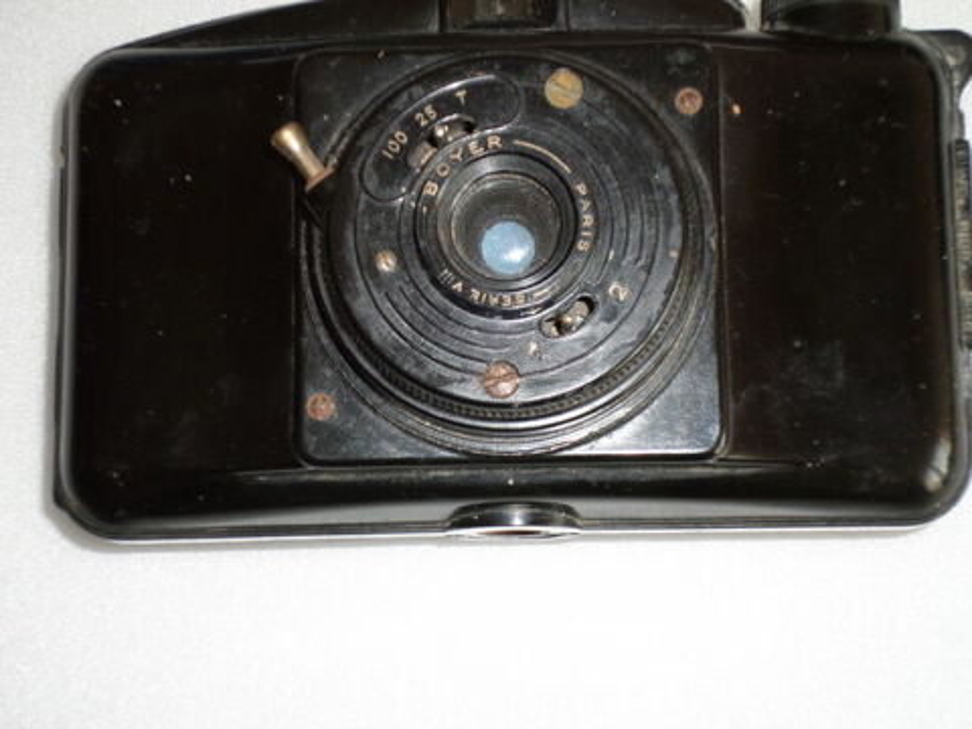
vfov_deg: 21.9
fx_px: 1881
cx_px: 486
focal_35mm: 67
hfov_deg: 29.0
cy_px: 364
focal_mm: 12
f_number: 4.1
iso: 100
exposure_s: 1/45
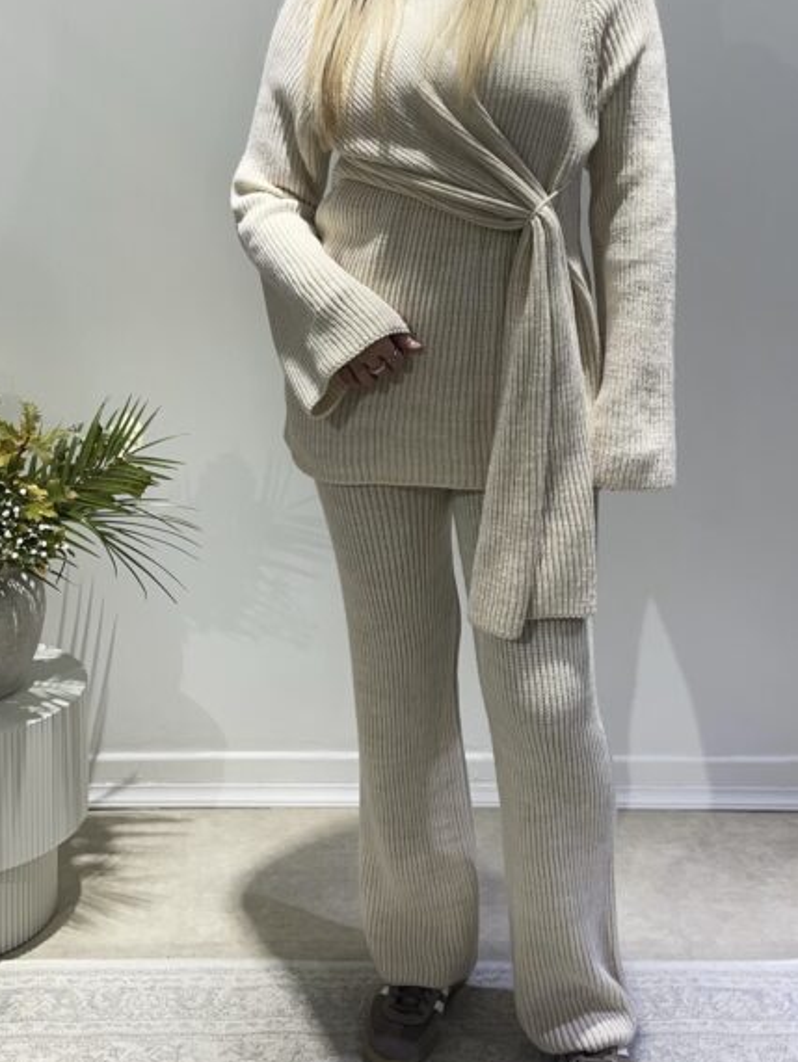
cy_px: 405
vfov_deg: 52.1
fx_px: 1075
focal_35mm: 35
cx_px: 456
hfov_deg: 40.6
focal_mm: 5.1
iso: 32
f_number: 1.6
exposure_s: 1/134
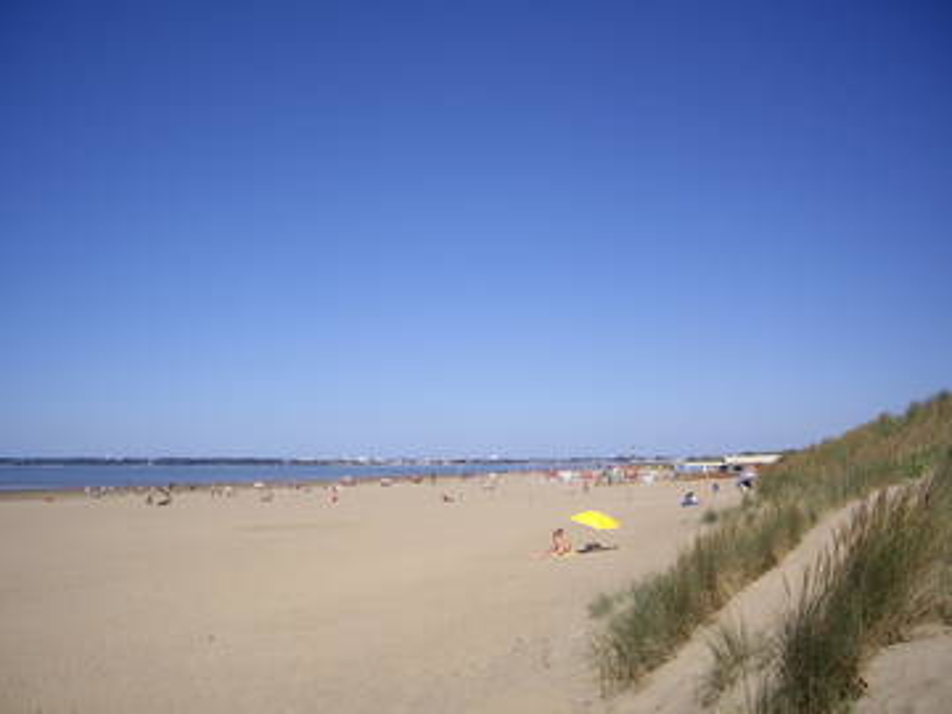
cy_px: 357
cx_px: 476
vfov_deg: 37.7
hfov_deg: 49.0
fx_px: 1045
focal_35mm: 38
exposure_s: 1/200
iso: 64
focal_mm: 7.9
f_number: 8
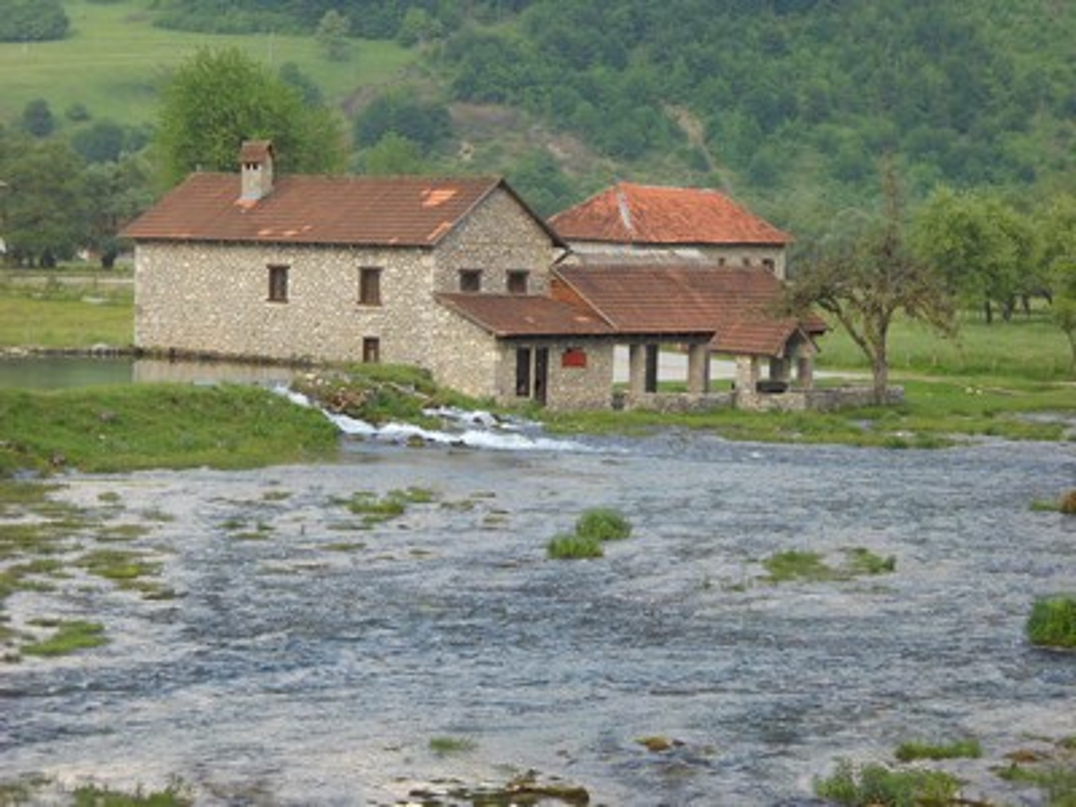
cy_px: 404
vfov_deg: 14.1
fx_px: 3264
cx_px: 538
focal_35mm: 105
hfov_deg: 18.7
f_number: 5.3
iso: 77
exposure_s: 1/60
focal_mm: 17.48
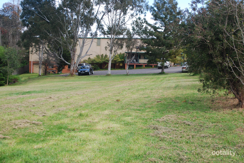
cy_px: 82
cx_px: 122
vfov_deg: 26.6
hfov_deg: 38.8
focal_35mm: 51
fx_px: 346
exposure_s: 1/125
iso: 100
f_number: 5.6
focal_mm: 34
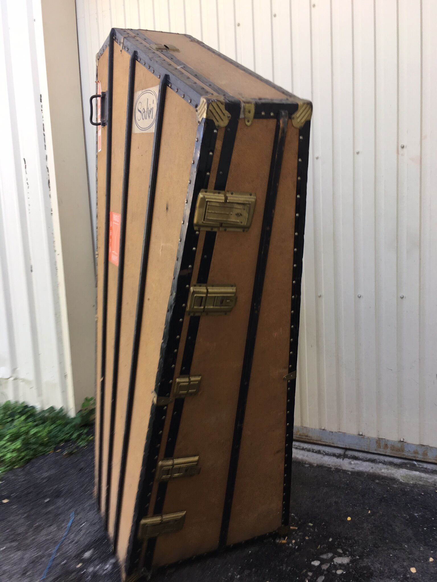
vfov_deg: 61.7
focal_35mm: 29
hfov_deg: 48.2
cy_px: 291
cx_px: 218
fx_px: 488
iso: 25
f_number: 2.2
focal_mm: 4.15
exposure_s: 1/50
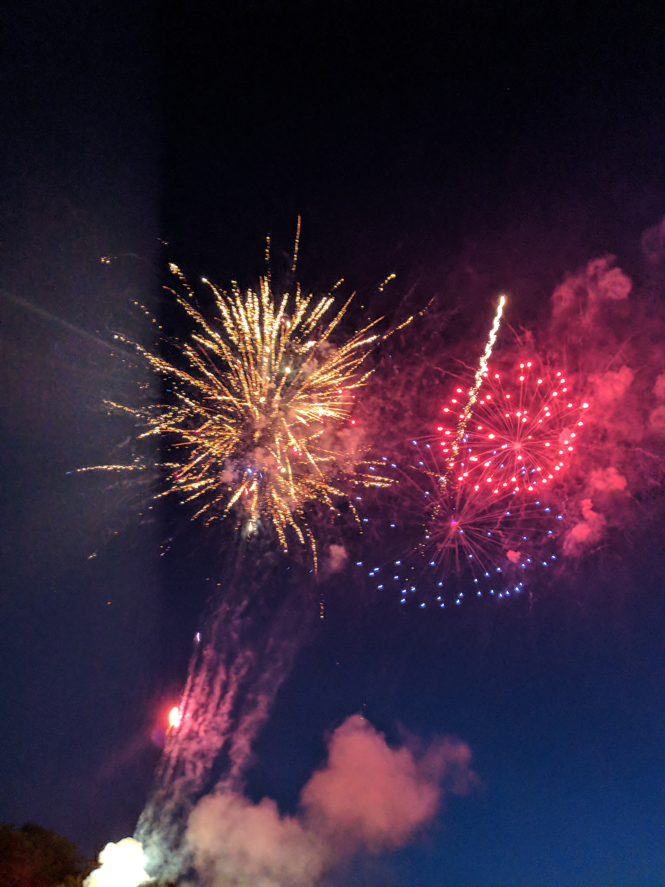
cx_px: 332
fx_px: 692
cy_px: 444
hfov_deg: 51.4
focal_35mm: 27
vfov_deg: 65.3
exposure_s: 1/40.1
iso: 400
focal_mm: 4.44
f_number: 1.8
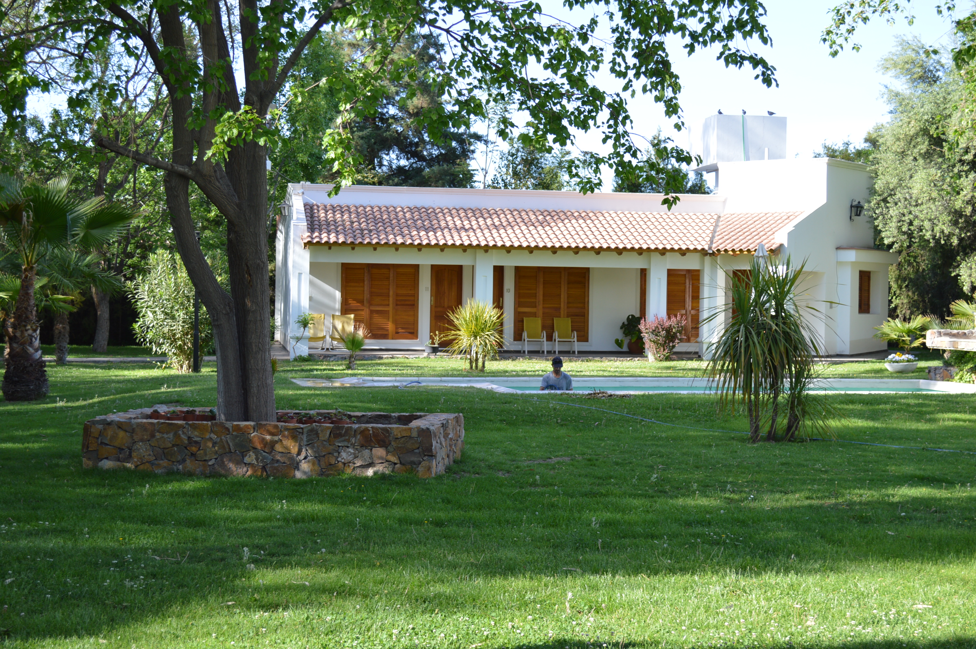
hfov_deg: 36.9
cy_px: 324
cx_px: 488
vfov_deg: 25.0
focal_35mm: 54
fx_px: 1463
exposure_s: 1/125
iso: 110
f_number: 5.6
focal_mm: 36
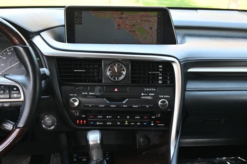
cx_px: 124
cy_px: 82
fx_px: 334
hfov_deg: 40.6
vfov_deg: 27.6
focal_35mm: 49
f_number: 5
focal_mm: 32.5
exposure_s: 1/125
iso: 1400
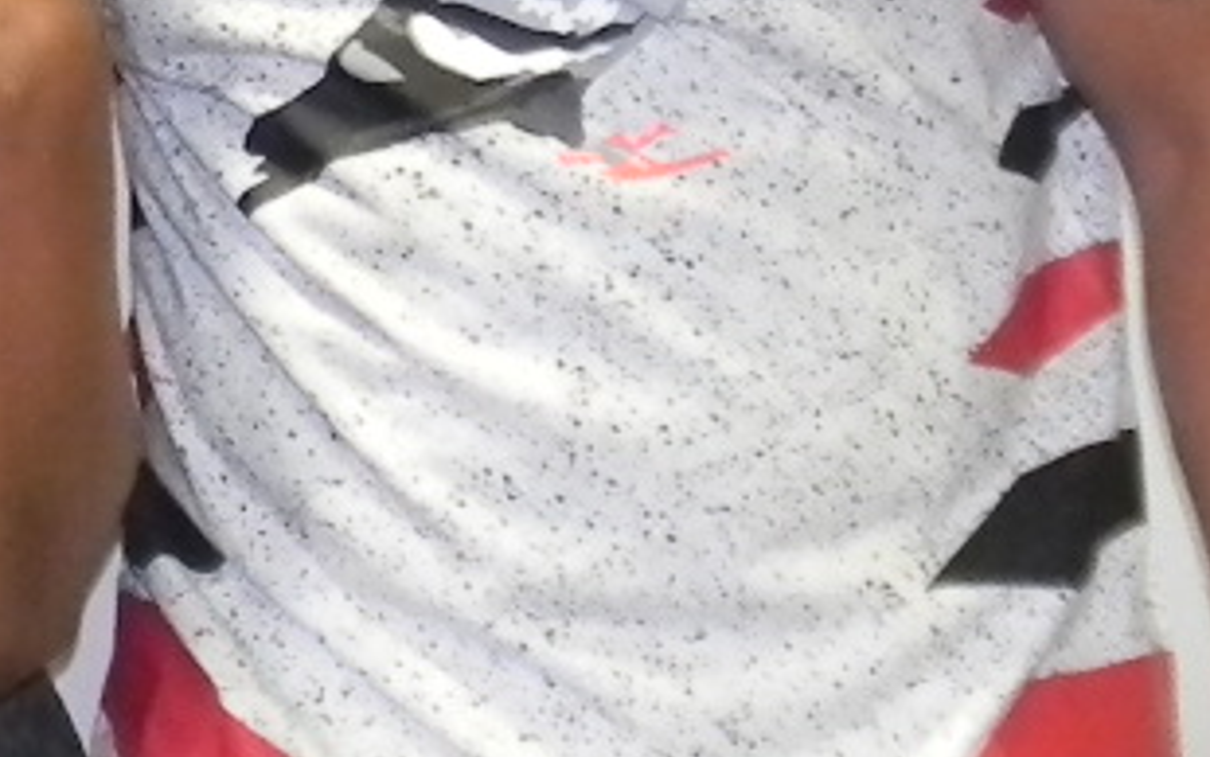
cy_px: 137
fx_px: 6466
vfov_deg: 6.7
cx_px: -207
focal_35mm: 196
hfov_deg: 10.5
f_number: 3.5
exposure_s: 1/9.5
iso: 400
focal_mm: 5
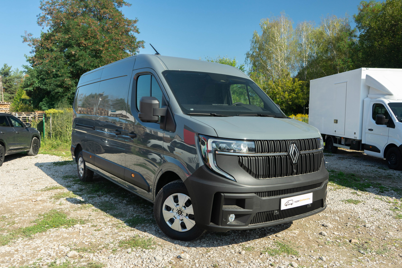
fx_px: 313
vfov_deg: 46.4
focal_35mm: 28
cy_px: 134
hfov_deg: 65.5
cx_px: 201
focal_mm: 28
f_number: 5.6
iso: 400
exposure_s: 1/400
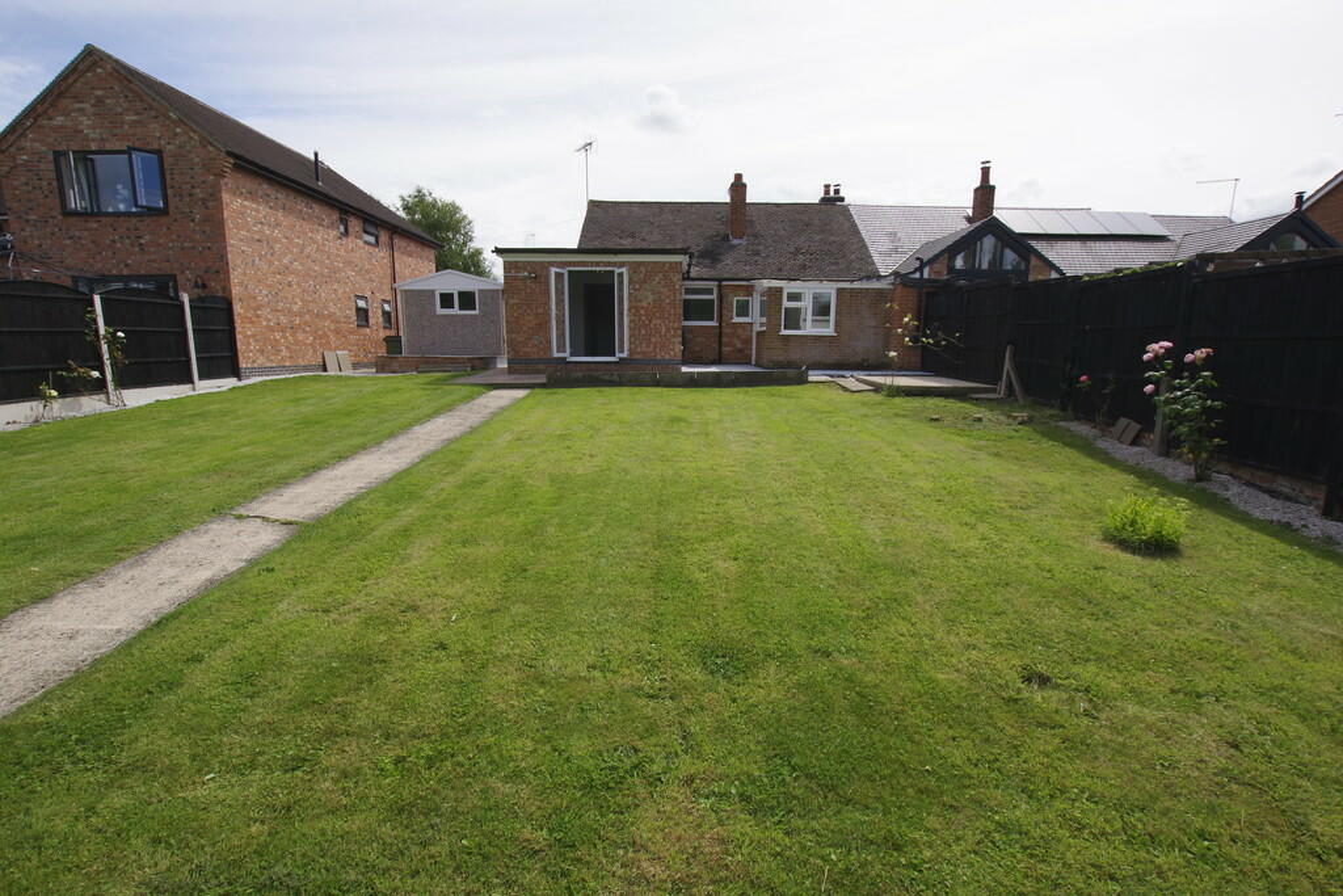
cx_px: 672
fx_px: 560
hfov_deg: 100.4
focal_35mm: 15
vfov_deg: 77.3
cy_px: 448
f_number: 8
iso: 200
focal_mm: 10
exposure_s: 1/250
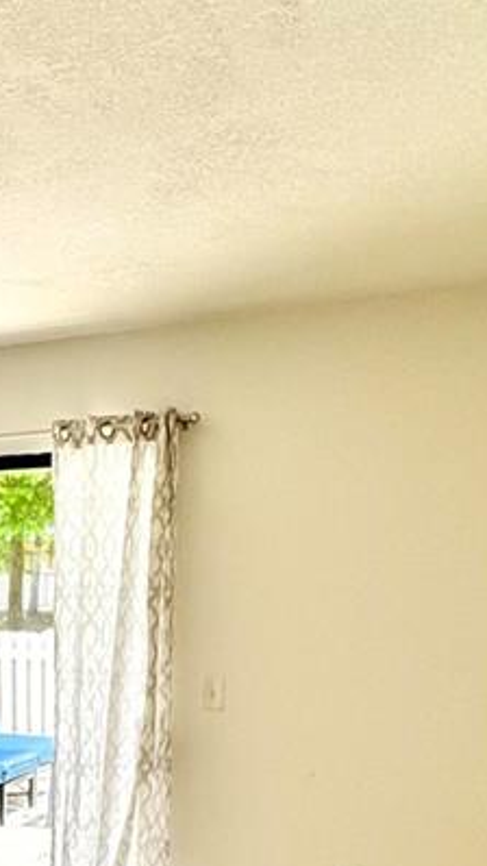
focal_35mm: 46
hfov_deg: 23.5
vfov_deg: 41.2
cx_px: -115
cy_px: 777
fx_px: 1056
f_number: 2.2
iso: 40
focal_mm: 2.22
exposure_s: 1/298
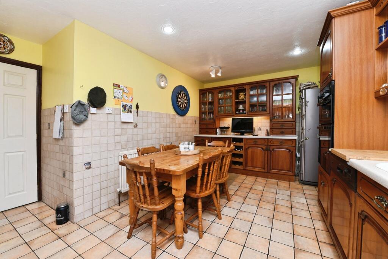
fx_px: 151
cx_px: 194
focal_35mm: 14
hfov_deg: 104.2
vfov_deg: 81.2
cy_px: 130
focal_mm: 14
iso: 800
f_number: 10
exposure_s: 1/60
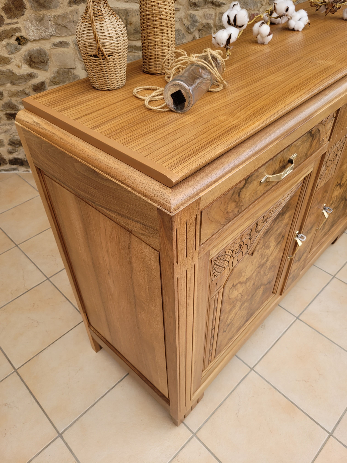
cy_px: 232
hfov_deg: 53.1
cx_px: 174
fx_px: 348
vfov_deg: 67.3
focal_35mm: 26
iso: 40
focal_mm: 5.4
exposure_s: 1/100
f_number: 1.8
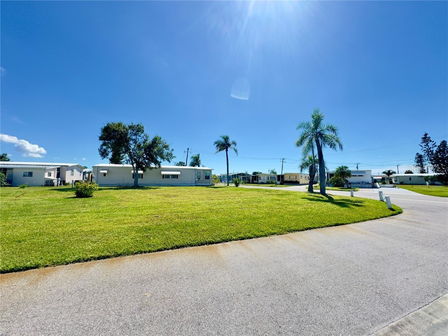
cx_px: 224
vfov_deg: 85.7
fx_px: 181
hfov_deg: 102.1
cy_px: 168
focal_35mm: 14
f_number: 2.2
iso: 50
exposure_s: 1/1094
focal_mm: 2.22
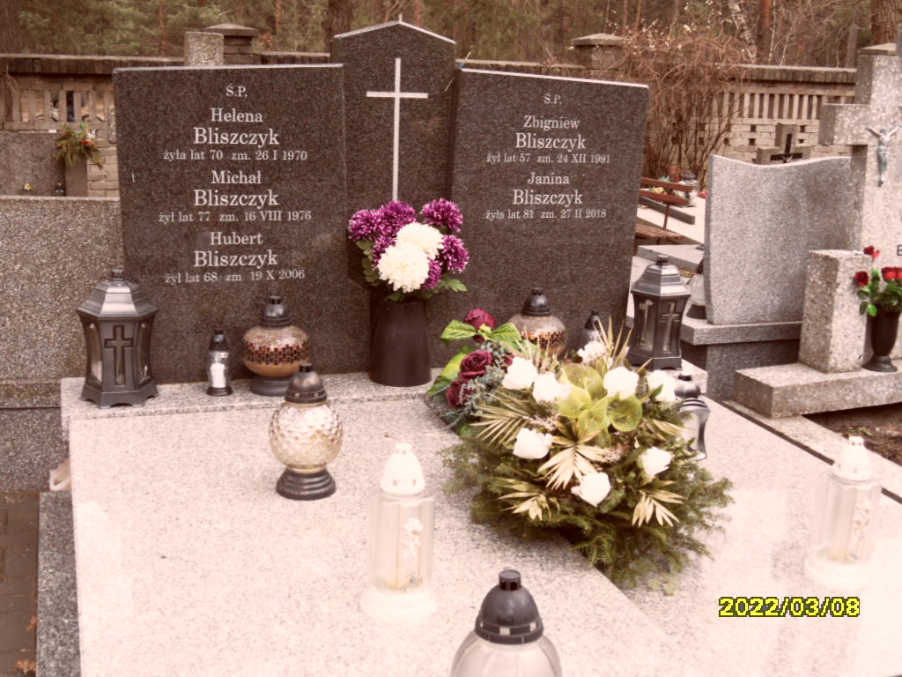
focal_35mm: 40
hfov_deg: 46.8
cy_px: 338
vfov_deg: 36.0
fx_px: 1042
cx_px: 451
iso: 100
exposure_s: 1/90
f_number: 3.6
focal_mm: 6.5
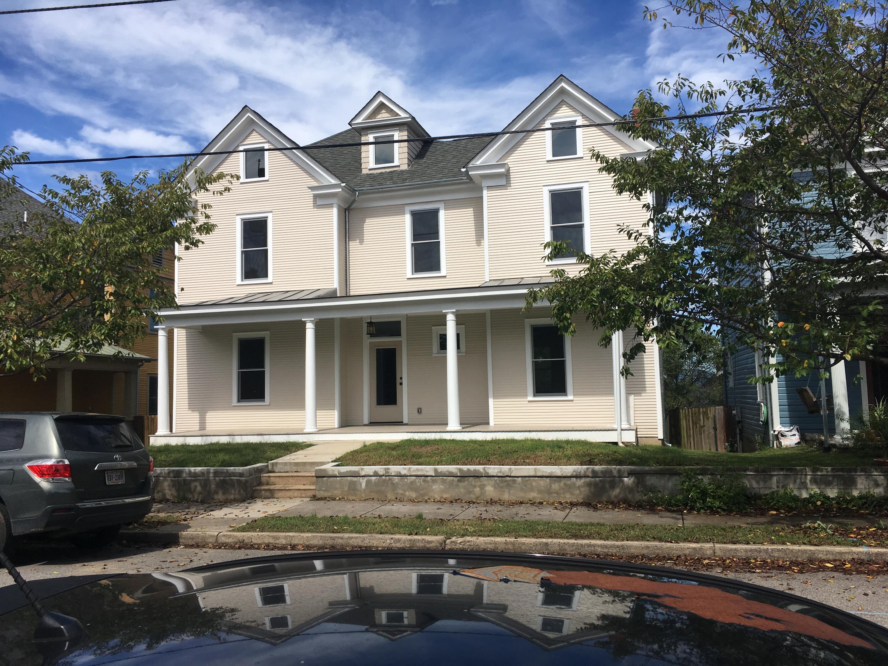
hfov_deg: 61.7
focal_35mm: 29
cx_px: 444
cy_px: 333
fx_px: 744
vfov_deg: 48.2
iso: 25
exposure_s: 1/1876
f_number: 2.2
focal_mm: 4.15
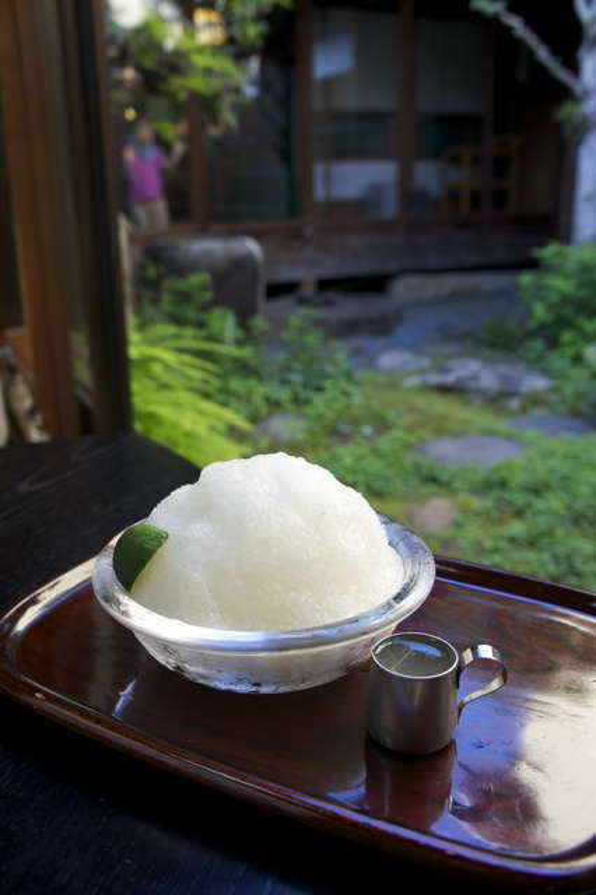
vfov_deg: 62.0
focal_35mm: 30
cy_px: 448
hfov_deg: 43.6
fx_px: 746
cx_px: 298
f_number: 4.5
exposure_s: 1/40
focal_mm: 20
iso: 200
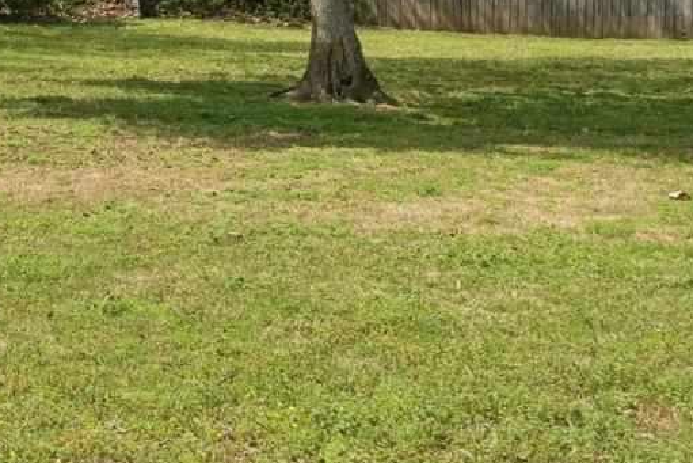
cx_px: -316
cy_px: -69
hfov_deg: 18.7
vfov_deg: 13.7
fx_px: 1880
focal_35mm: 98
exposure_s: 1/2000
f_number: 7.1
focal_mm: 13.3
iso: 500
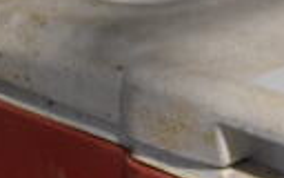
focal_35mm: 131
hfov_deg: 14.0
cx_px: 521
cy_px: 336
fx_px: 1014
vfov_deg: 9.5
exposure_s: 1/125
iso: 2200
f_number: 3.5
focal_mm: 18
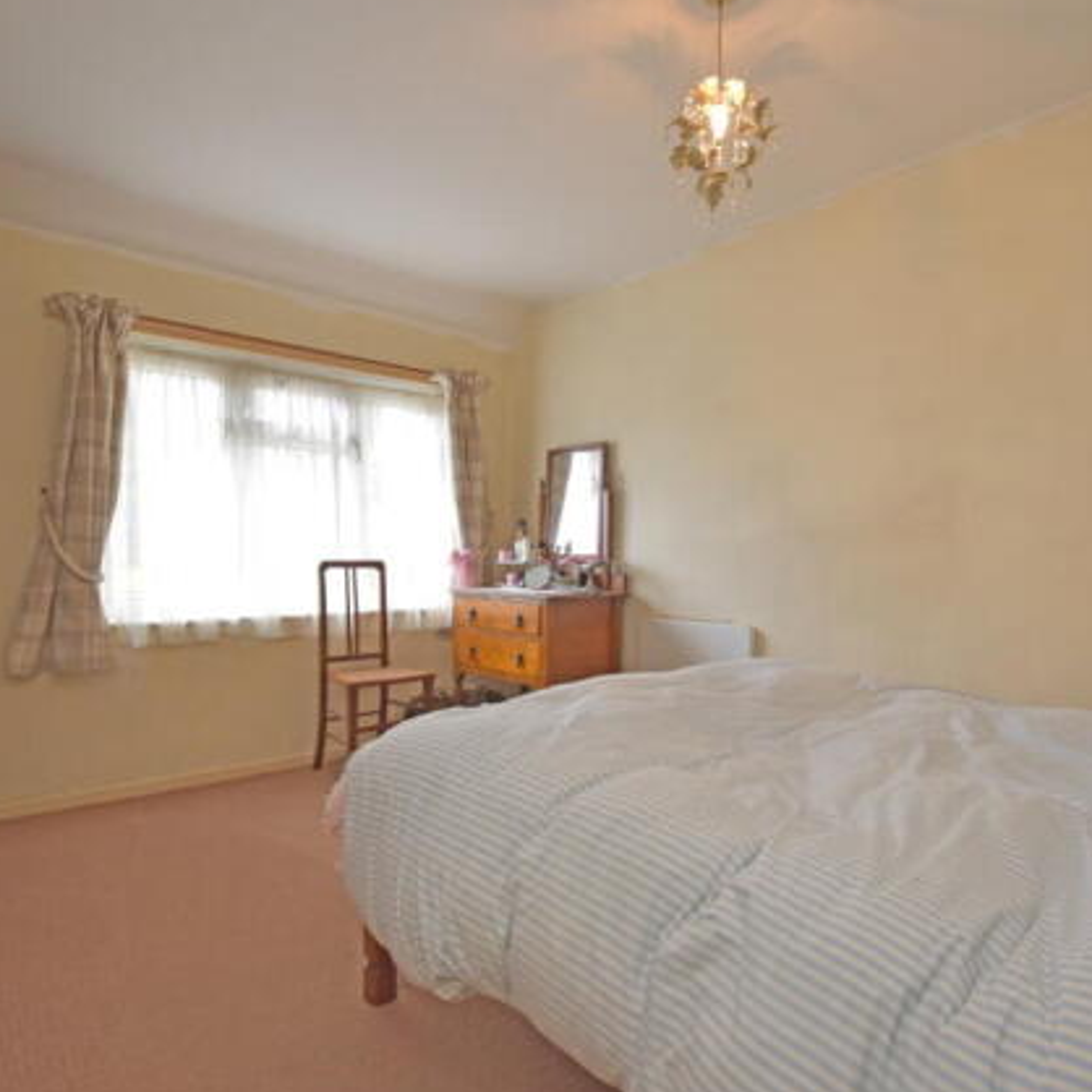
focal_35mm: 20
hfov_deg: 74.7
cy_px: 550
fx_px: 714
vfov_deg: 74.8
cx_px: 584
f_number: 4
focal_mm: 10
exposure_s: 1/125
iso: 800
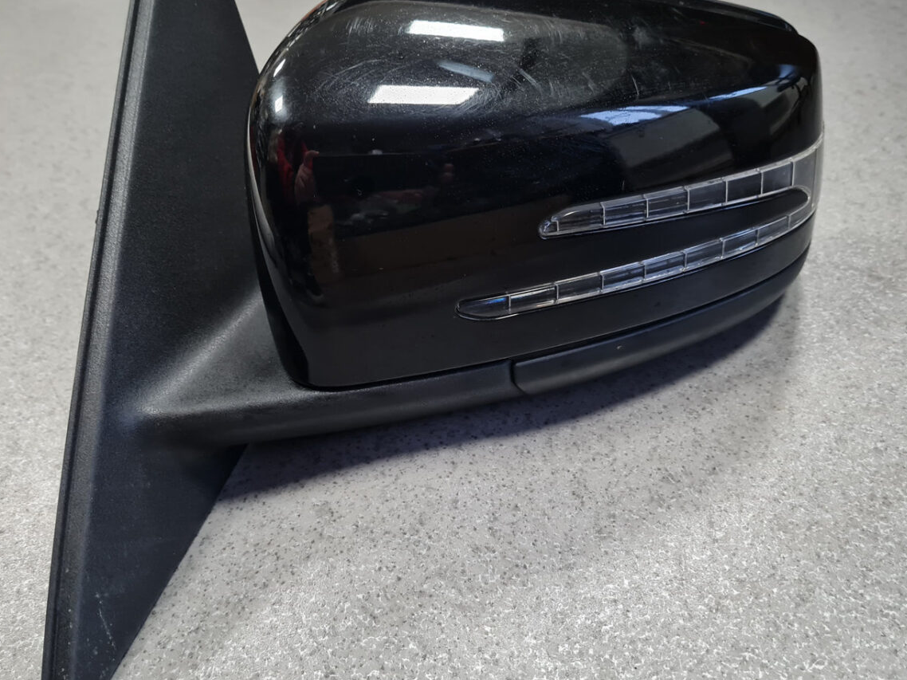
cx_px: 425
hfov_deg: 56.8
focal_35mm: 32
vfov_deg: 44.1
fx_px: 838
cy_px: 341
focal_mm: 5.4
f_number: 1.8
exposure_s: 1/50
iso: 250
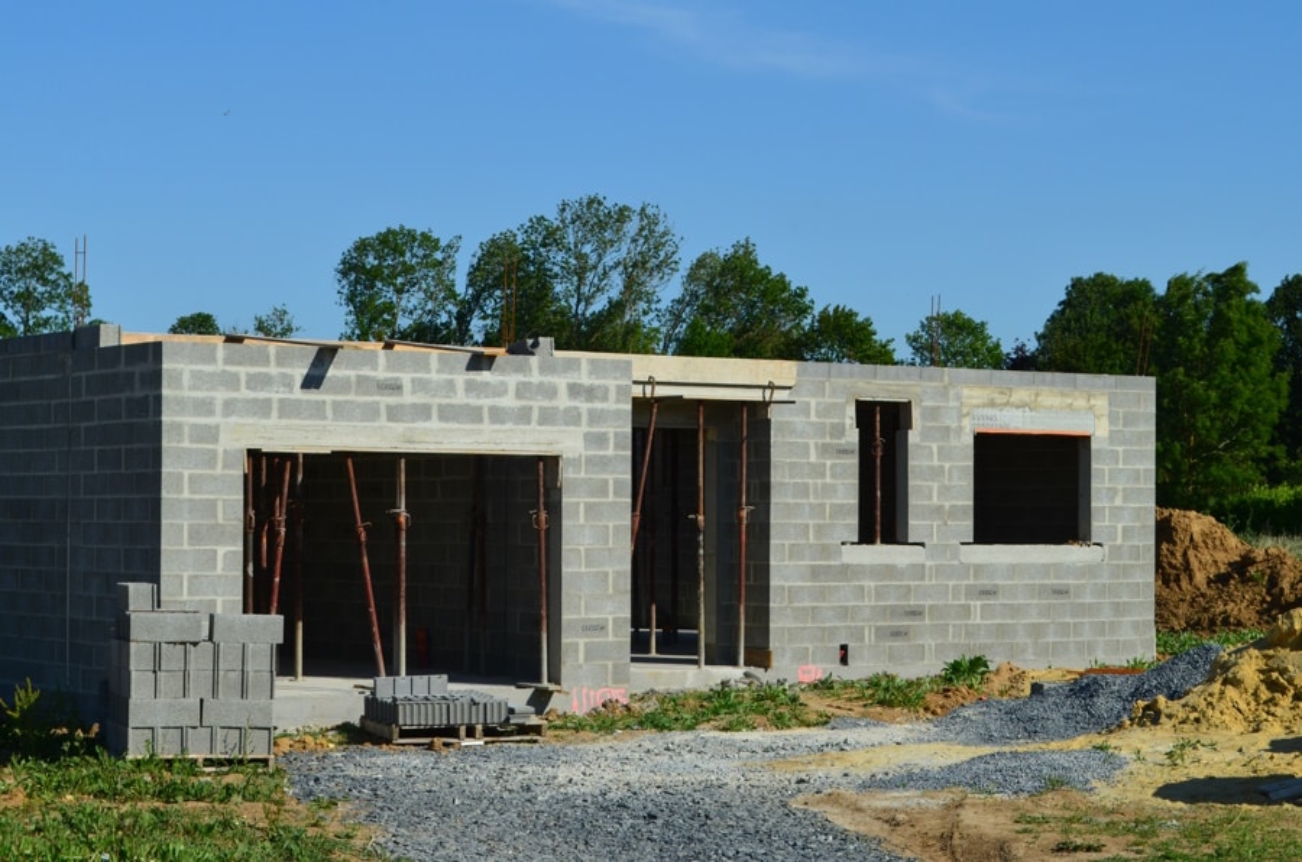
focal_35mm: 82
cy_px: 431
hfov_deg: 24.7
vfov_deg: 16.5
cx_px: 651
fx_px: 2977
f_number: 11
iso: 200
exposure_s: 1/400
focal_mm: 55
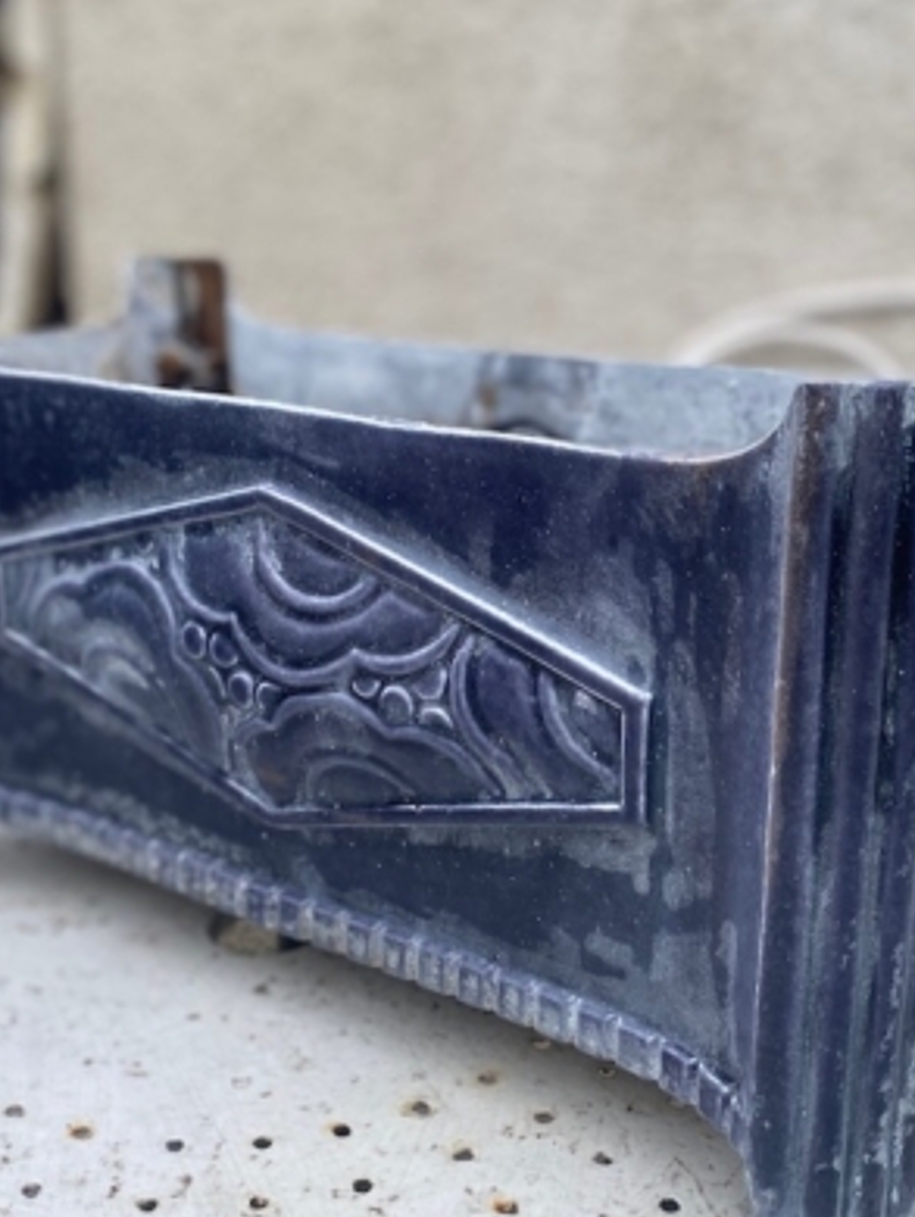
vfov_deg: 46.7
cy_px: 568
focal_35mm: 40
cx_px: 472
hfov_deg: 36.0
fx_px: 1408
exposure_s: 1/573
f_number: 1.8
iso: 32
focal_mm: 4.25
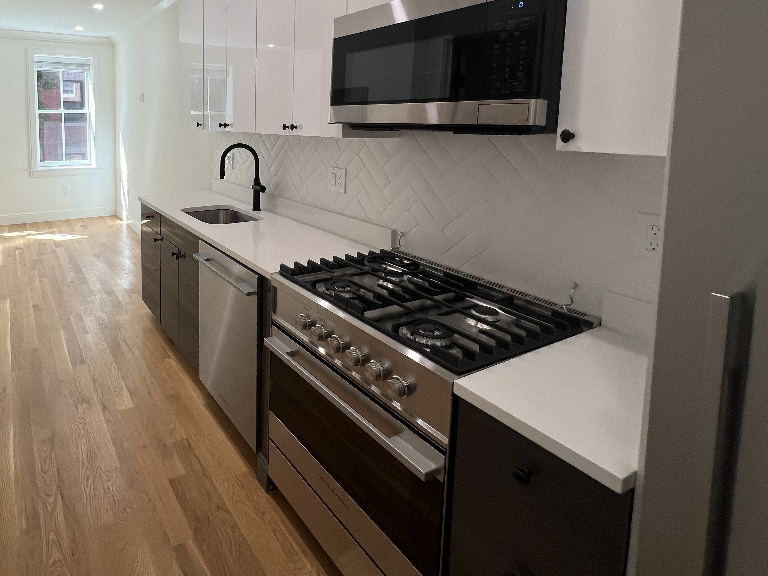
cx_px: 216
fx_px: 422
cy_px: 165
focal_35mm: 19
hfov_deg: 79.8
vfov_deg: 65.6
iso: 50
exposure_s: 1/120
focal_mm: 1.57
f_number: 1.8
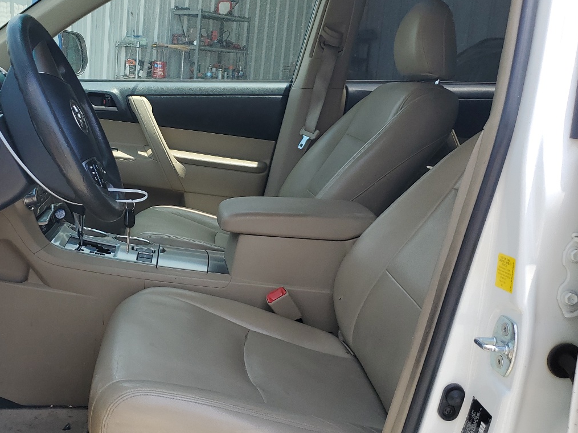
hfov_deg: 44.8
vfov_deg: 35.1
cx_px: 174
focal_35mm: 41
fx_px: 685
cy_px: 212
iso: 50
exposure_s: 1/1250
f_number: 1.5
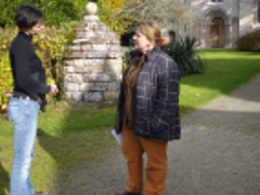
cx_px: 146
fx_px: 391
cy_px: 72
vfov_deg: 27.9
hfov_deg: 36.8
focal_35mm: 52
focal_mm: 6.2
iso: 80
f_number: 5.6
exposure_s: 1/160
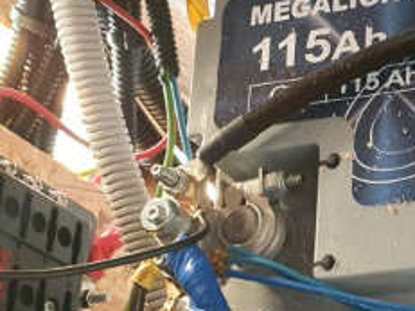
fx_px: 1078
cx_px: 561
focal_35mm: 90
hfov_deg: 19.8
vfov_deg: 16.1
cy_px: 311
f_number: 2.4
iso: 640
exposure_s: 1/50
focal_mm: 4.3
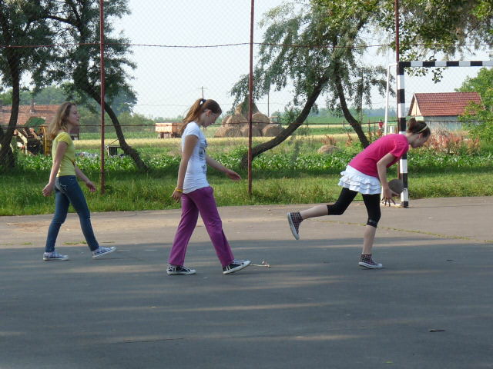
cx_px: 246
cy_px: 184
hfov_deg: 13.3
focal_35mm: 148
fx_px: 2108
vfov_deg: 10.0
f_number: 5
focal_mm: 14.9
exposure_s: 1/200
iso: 100
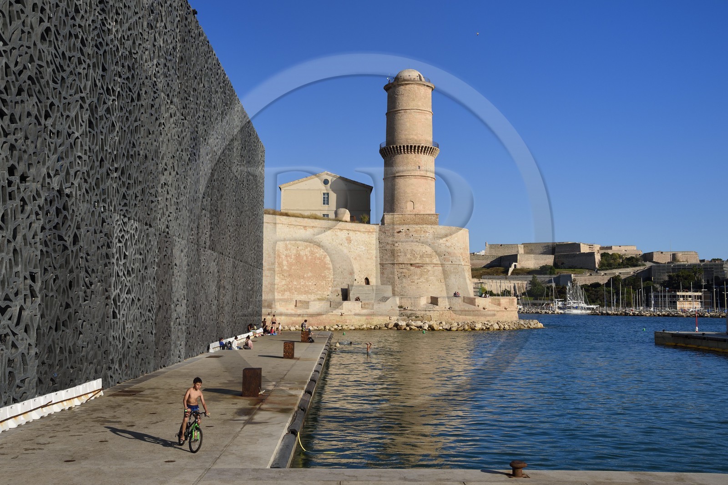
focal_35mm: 38
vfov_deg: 35.0
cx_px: 364
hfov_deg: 50.7
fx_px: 768
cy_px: 242
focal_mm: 38
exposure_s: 1/320
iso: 200
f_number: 14
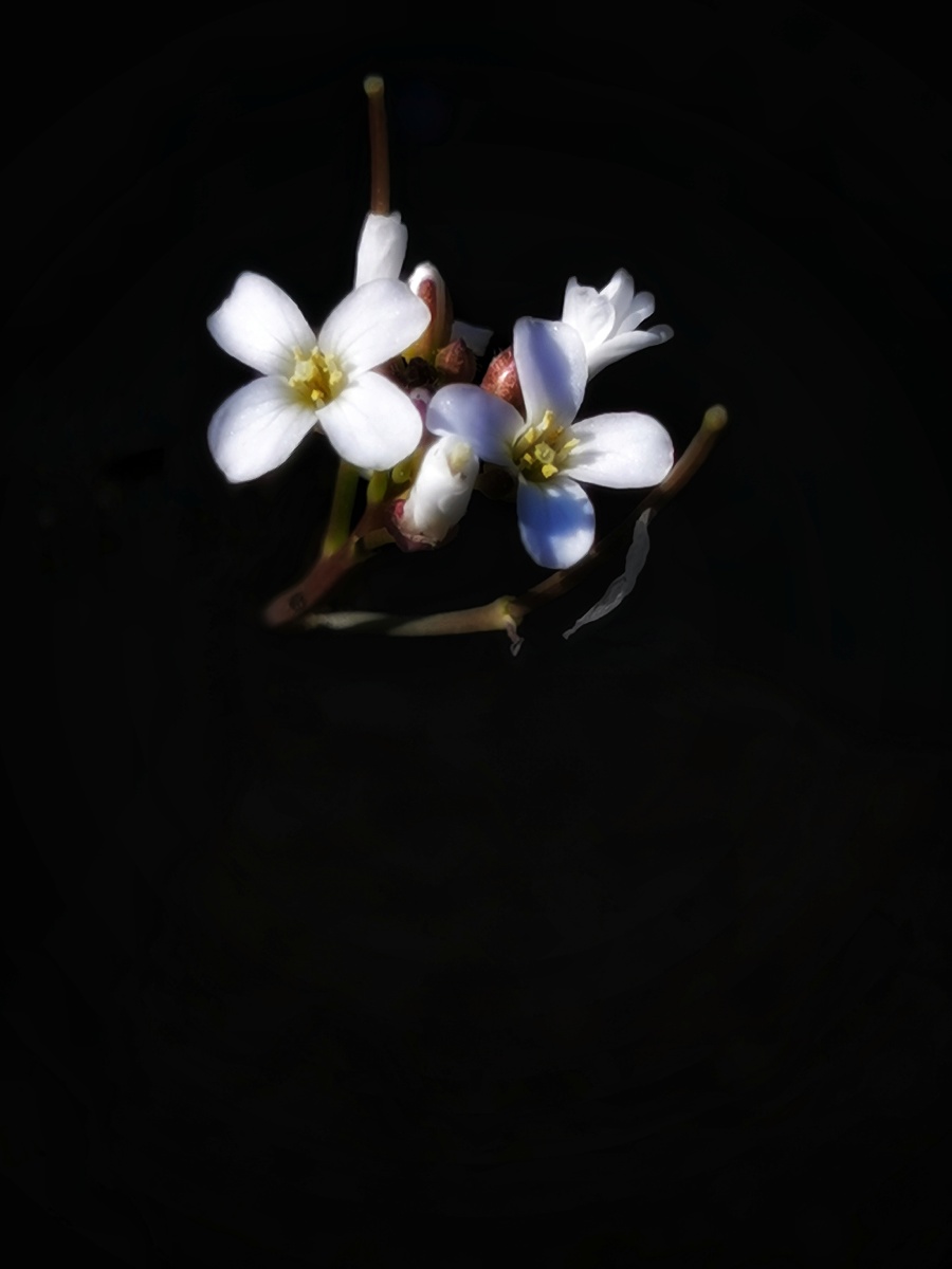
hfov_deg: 17.0
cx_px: 476
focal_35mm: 87
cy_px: 634
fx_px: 3190
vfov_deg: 22.5
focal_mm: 5.56
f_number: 1.6
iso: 50
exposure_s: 1/4000
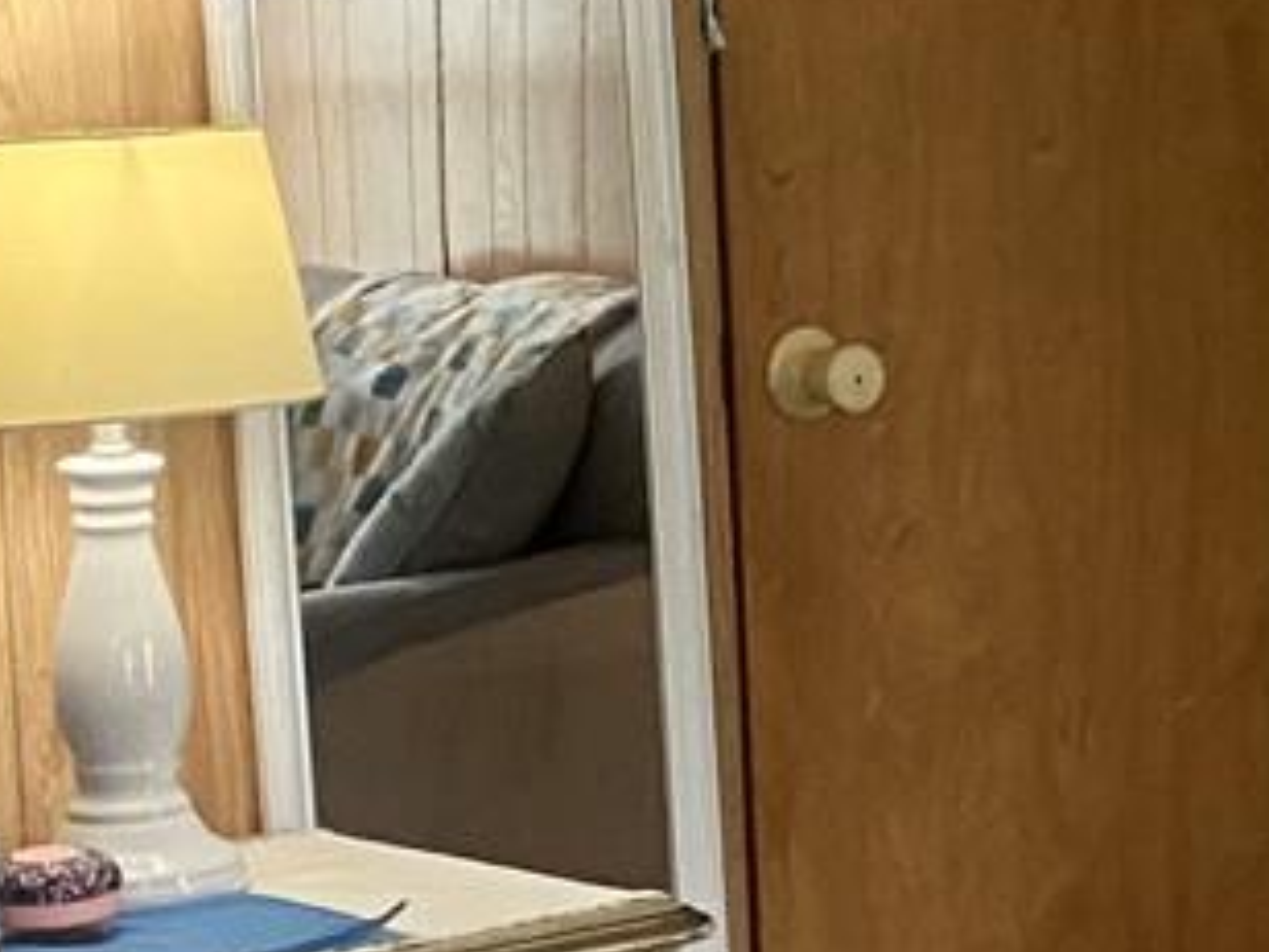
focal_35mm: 135
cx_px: 2245
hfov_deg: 13.2
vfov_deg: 11.0
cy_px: 400
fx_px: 4949
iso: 320
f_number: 1.8
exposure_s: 1/60
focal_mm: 4.25
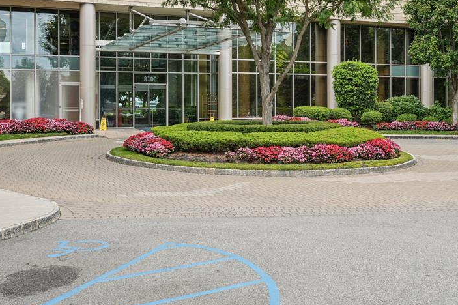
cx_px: 306
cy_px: 106
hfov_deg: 38.4
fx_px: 648
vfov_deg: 26.3
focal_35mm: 51
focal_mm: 35
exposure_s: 1/50
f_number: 8
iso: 100
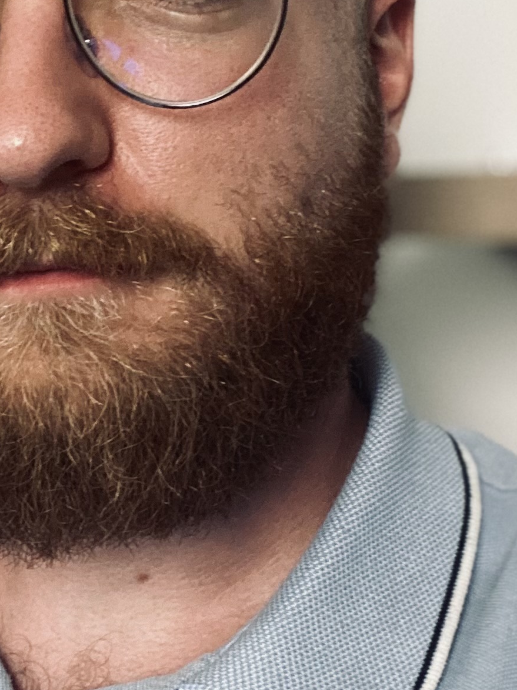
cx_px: 56
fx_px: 1574
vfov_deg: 24.7
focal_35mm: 79
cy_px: 270
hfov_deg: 18.4
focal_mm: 2.71
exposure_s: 1/60
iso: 320
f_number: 2.2
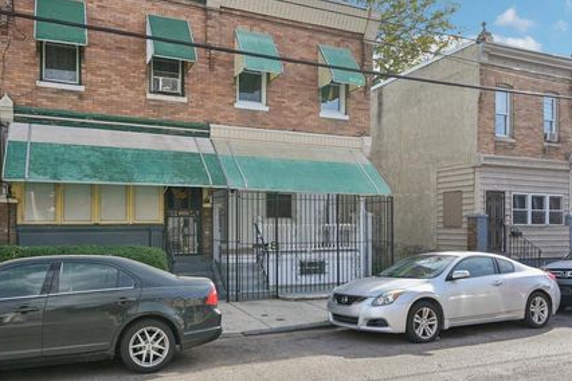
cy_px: 159
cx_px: 262
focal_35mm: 27
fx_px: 429
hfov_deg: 67.3
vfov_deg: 47.7
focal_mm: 23
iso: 100
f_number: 8
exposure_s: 1/125
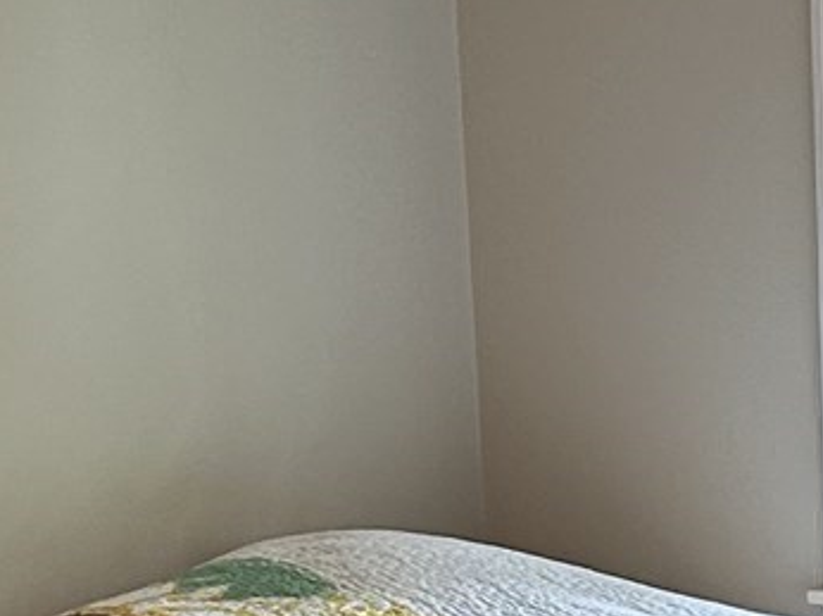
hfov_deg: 12.4
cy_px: 587
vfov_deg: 9.6
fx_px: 3659
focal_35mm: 154
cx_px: 1118
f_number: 1.5
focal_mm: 5.7
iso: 160
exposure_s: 1/60
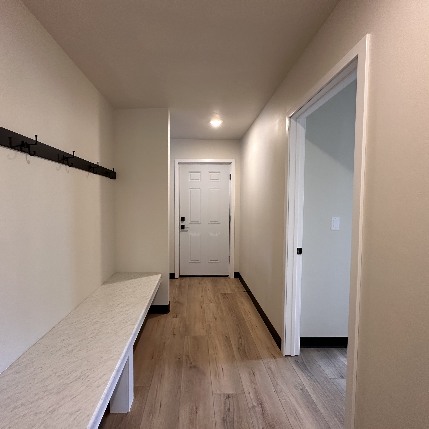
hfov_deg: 83.8
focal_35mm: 17
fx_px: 238
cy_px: 217
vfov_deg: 84.0
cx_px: 199
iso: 250
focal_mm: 2.22
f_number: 2.2
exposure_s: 1/120
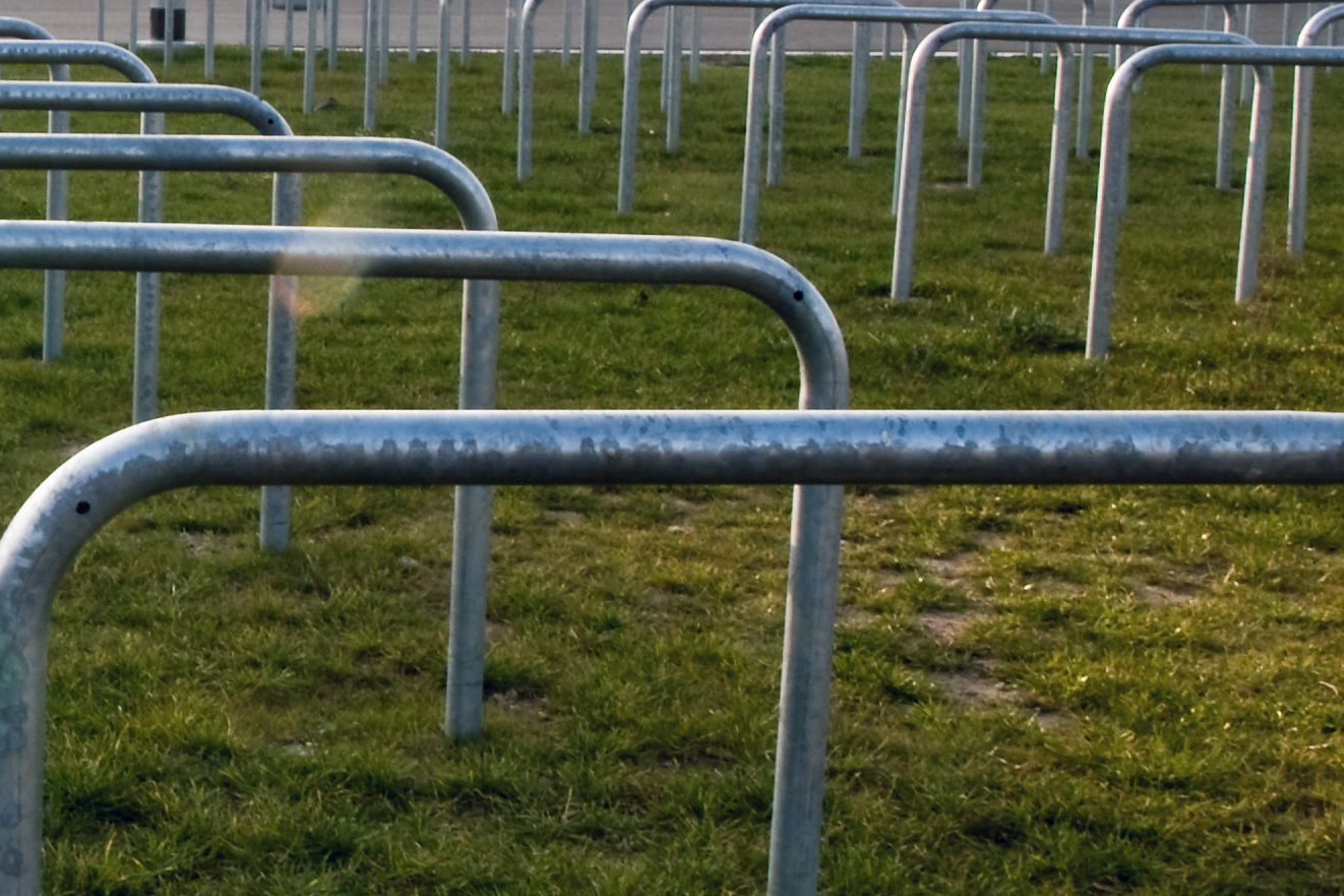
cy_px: 290
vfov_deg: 15.5
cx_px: -430
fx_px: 3285
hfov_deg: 20.9
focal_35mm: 88
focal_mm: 20
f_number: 27
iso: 100
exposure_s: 1/8
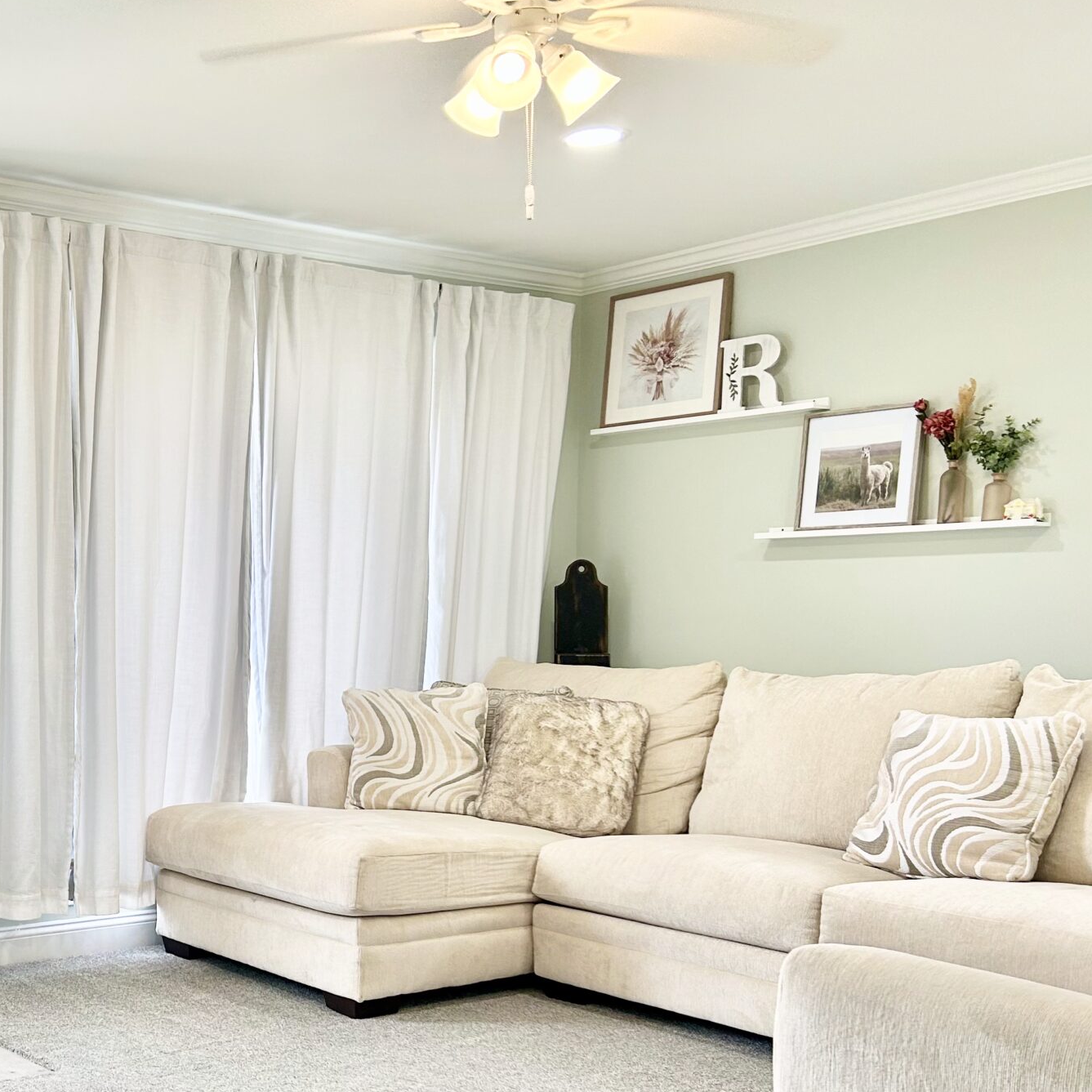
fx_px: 1570
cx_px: 61
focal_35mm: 44
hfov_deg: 35.5
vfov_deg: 38.2
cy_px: 669
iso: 64
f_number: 1.5
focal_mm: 5.7
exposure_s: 1/130
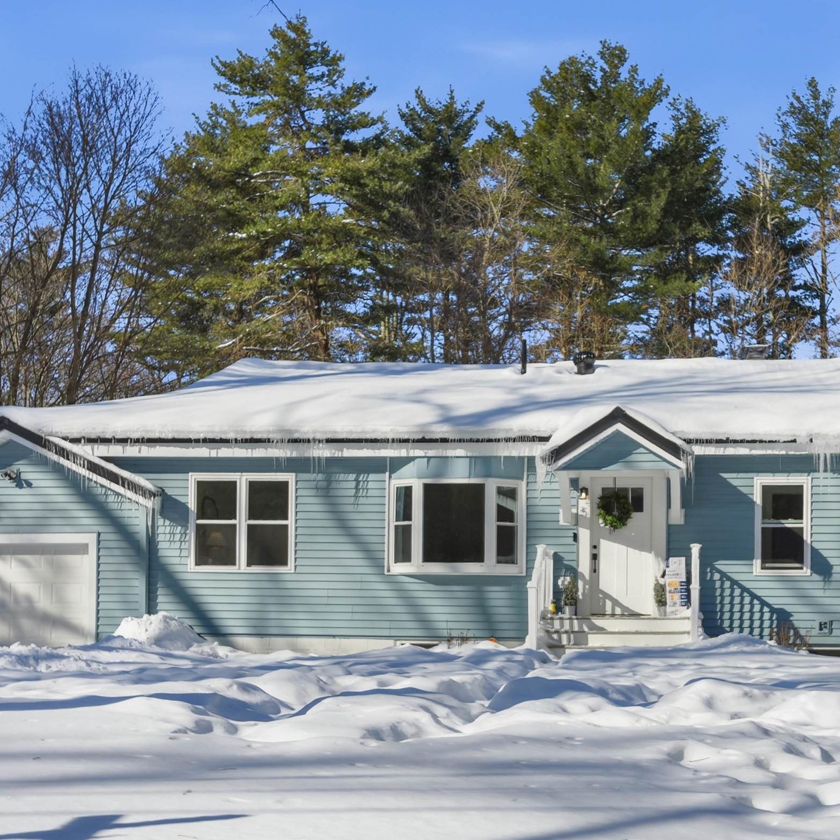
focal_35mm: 50
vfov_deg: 33.9
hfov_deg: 33.8
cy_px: 525
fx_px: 1373
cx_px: 549
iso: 125
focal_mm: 30
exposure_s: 1/8000
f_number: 4.5
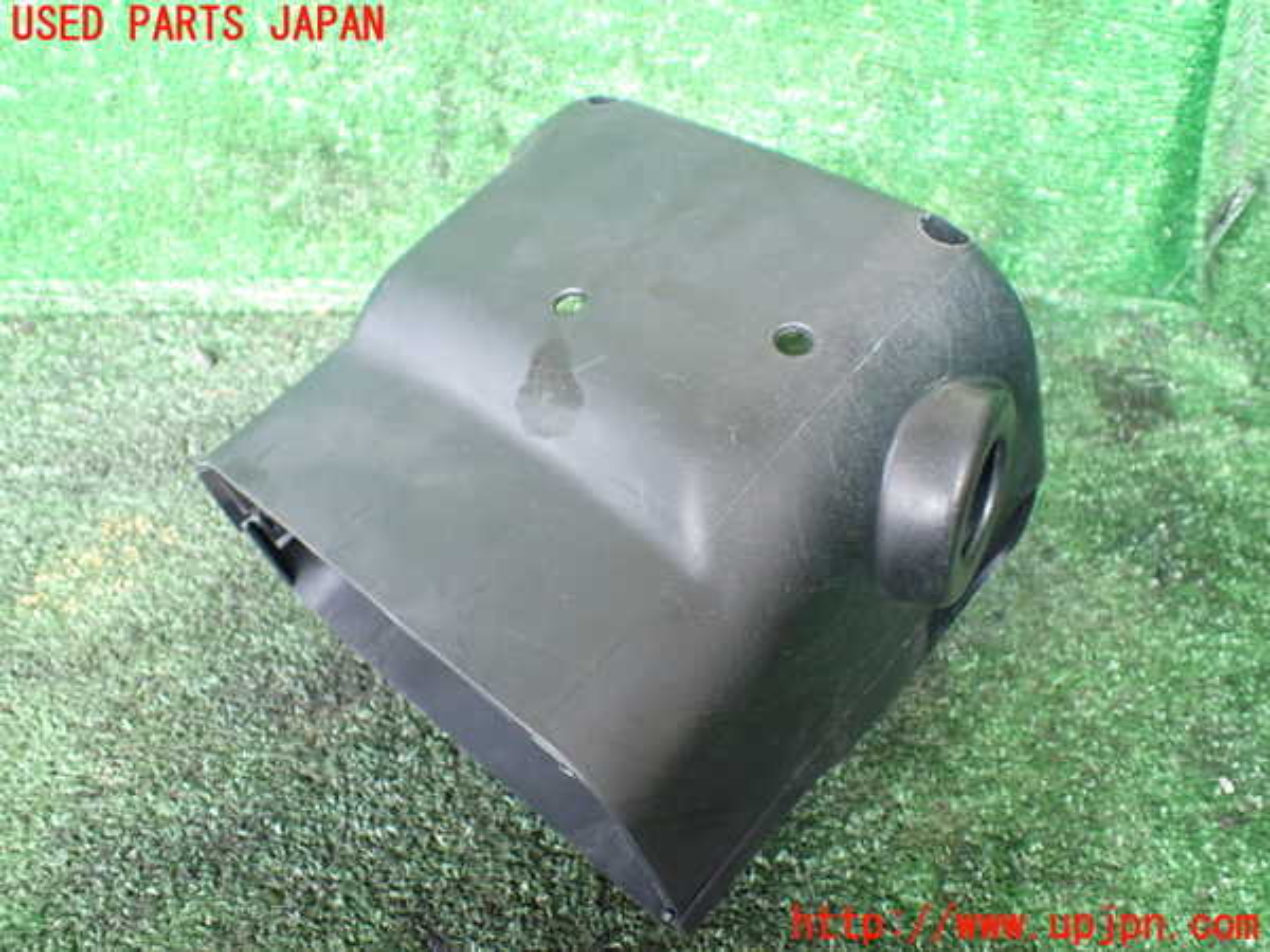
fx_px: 1101
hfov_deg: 60.0
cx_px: 635
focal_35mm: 30
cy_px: 476
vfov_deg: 46.8
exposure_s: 1/60
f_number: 2.3
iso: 800
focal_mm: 5.4
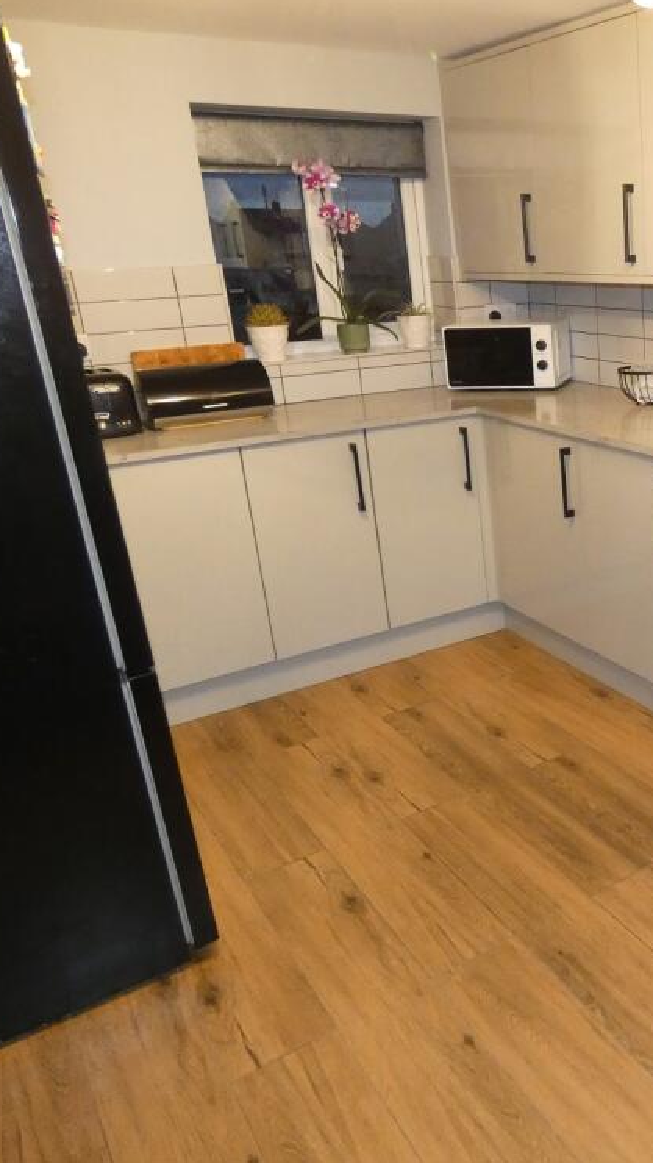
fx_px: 924
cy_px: 566
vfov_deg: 64.3
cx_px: 676
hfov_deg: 34.7
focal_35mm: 30
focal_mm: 3.6
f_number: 2.8
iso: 800
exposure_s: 1/60
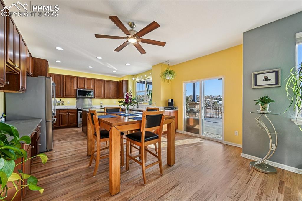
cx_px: 151
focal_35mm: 14
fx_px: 117
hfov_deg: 104.3
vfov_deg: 81.2
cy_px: 100
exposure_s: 1/15
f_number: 13
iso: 200
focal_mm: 14
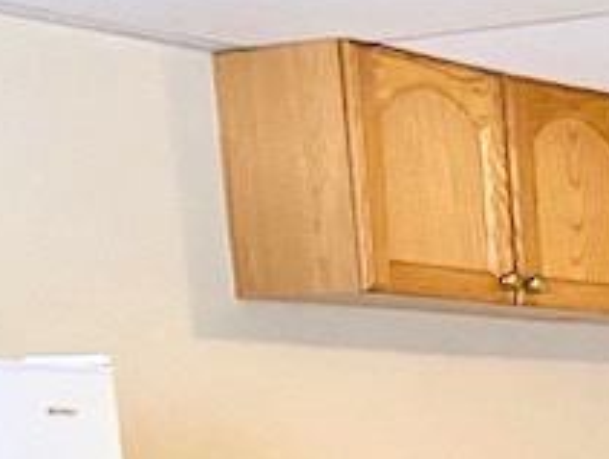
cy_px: 880
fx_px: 2168
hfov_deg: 12.9
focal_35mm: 123
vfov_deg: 11.1
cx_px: 1377
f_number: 1.8
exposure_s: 1/60
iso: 500
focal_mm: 4.25
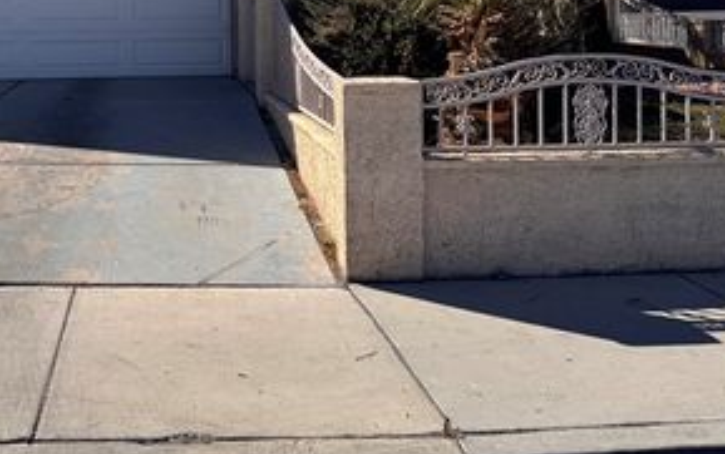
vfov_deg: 27.9
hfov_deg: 43.8
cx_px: 183
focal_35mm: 44
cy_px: 29
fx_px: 870
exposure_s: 1/5348
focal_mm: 6.76
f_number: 1.78
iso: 80
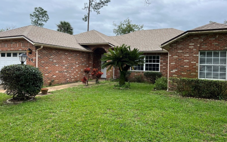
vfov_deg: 44.5
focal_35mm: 28
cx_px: 114
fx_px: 173
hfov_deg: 66.5
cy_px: 64
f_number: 1.5
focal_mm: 5.7
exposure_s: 1/1280
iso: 50
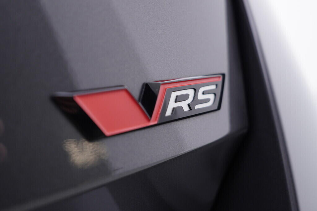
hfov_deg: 53.1
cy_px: 106
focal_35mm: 36
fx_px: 317
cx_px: 158
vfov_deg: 36.9
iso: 125
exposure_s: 1/50
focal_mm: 24
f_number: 3.2
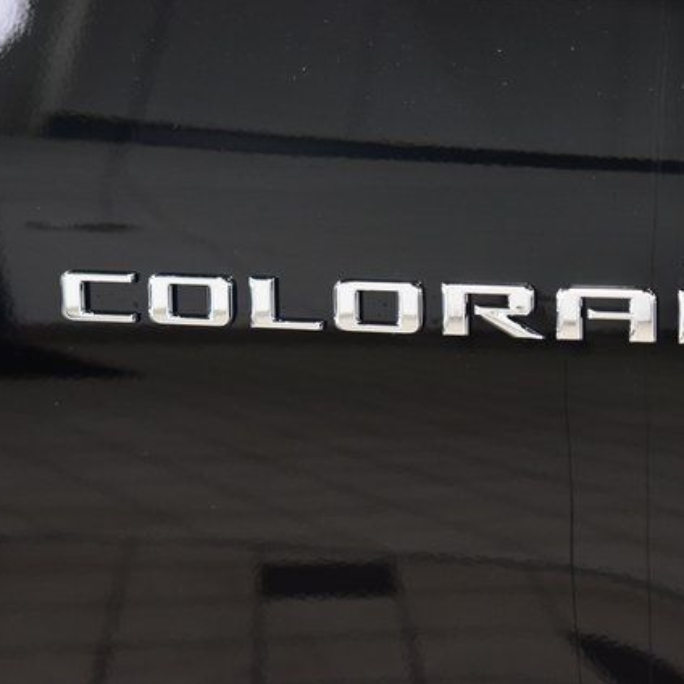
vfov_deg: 17.4
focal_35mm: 100
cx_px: 440
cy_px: 343
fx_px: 2236
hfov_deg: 17.4
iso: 1600
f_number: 5.6
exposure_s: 1/15
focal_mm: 52
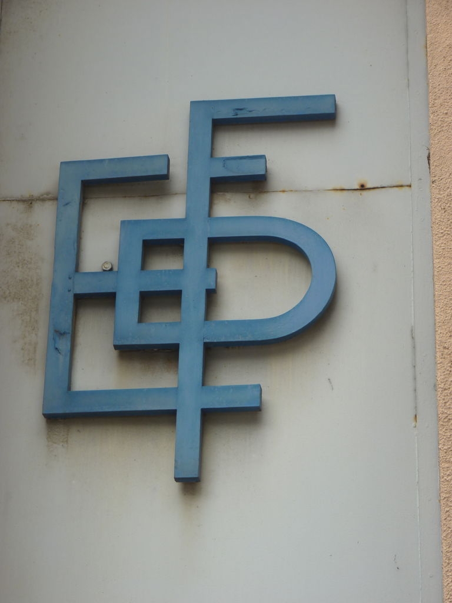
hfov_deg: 13.6
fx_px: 1898
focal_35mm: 109
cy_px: 302
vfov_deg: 18.0
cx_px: 226
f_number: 3.6
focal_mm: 19.4
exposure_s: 1/60
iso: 80
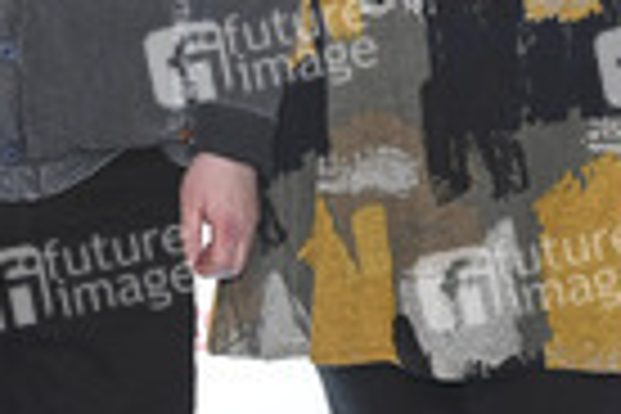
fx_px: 2932
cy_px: -58
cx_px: 142
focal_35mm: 170
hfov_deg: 12.0
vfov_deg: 8.0
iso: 1250
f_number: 5
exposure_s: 1/50
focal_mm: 52
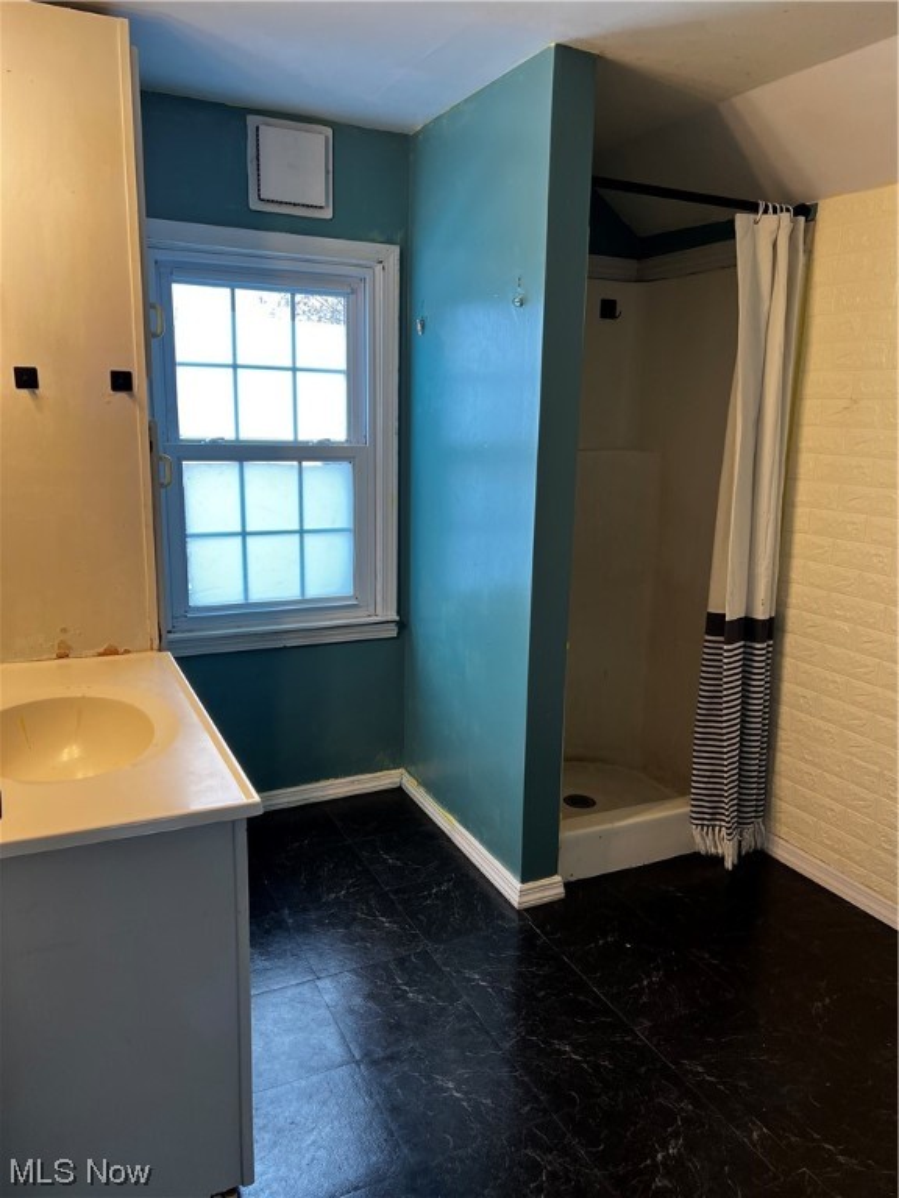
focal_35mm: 26
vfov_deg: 67.3
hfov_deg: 53.1
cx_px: 450
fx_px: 900
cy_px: 599
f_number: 1.5
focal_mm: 5.7
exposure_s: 1/120
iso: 125
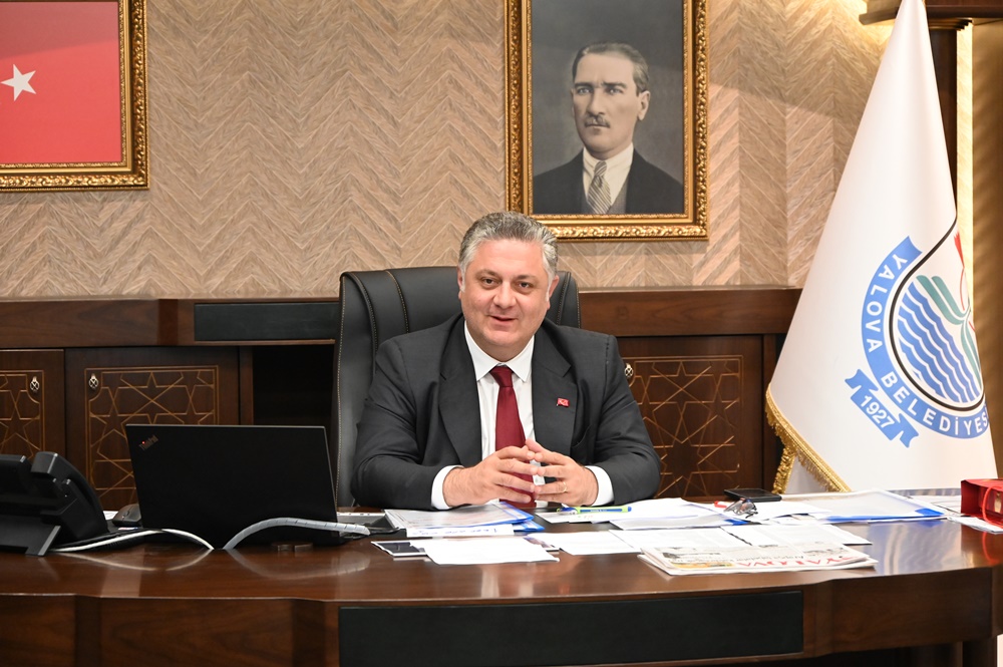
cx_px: 502
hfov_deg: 20.4
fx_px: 2784
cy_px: 334
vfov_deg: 13.7
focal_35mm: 100
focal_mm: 100
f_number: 6.3
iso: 8000
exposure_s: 1/125
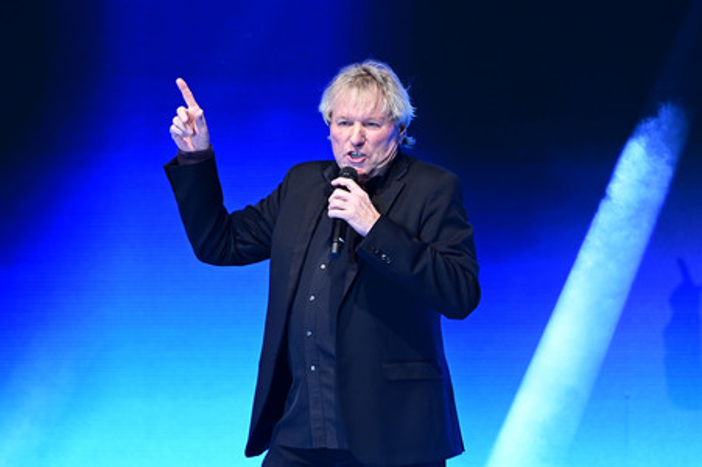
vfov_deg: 6.9
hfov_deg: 10.3
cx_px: 351
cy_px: 234
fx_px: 3897
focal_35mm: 200
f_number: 3.5
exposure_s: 1/320
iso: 2000
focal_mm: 200
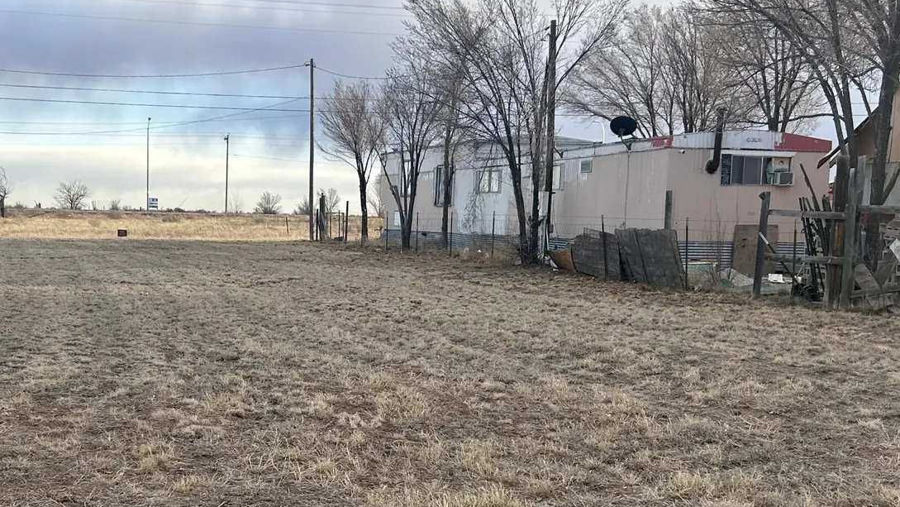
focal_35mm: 52
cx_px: 284
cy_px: 404
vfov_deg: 22.8
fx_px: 1241
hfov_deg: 39.3
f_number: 1.5
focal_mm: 5.7
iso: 50
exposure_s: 1/932
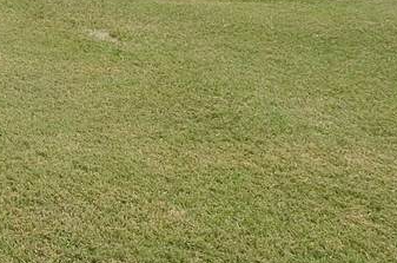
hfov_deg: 22.6
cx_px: -295
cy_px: -119
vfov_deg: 20.6
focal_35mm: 57
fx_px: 627
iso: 200
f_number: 8
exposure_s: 1/160
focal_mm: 10
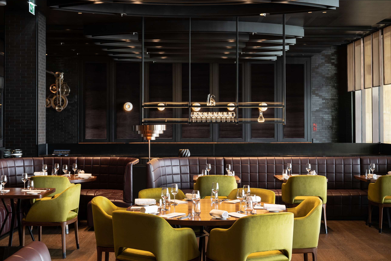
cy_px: 129
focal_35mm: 49
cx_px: 197
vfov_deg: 27.5
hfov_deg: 40.3
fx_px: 532
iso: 160
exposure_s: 1/15
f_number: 6.3
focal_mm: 44
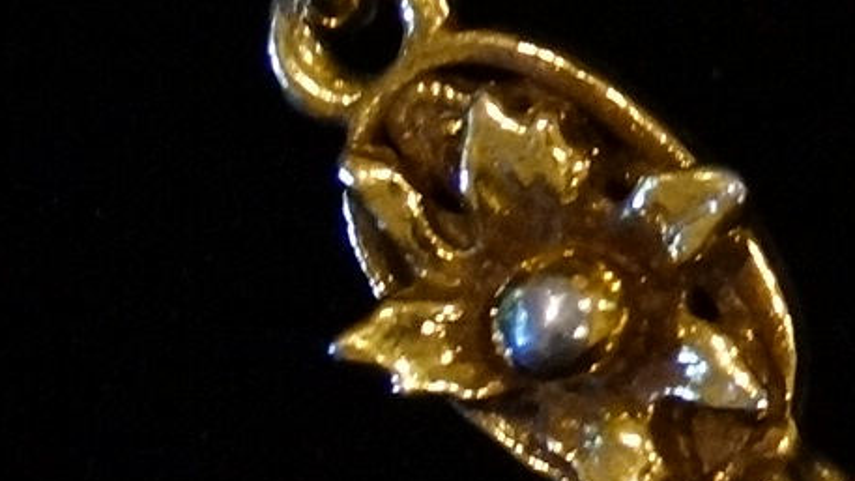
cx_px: 1880
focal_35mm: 378
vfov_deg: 3.2
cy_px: -414
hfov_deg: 5.6
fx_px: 8565
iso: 3200
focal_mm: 45
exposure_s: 1/50
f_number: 5.6
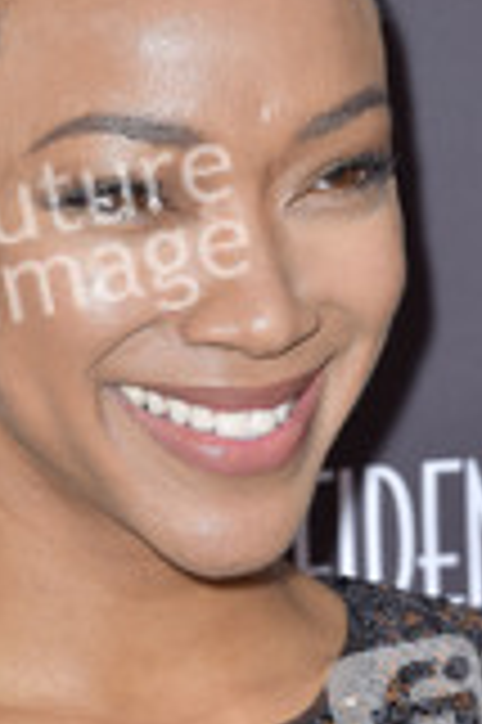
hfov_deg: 4.1
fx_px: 6762
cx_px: 151
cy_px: 477
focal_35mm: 336
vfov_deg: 6.1
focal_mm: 135
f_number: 7.1
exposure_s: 1/250
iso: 160
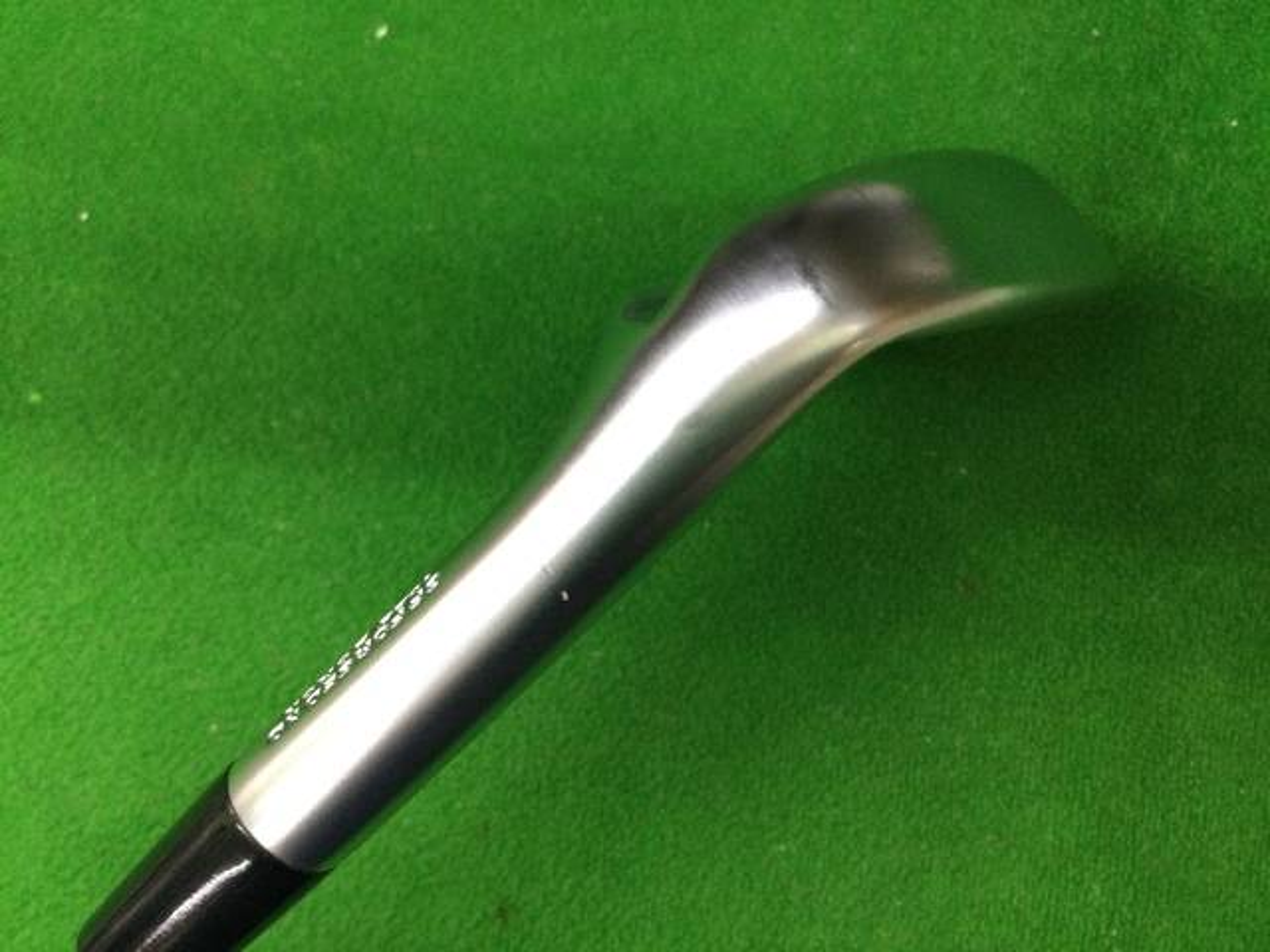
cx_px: 635
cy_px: 476
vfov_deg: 45.4
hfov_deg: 58.4
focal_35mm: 31
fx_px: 1137
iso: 160
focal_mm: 3.3
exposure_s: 1/30
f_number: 2.4
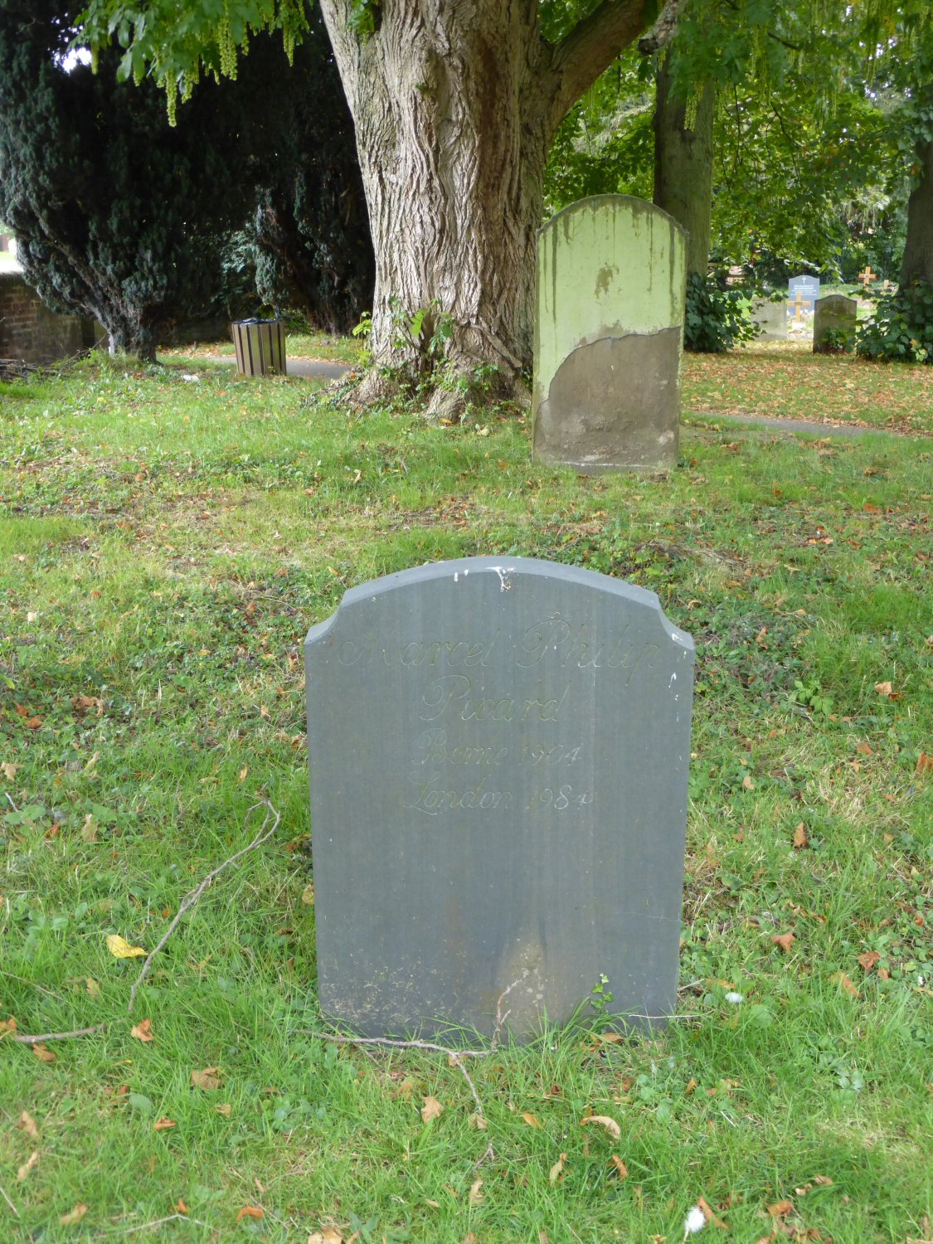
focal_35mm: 40
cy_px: 622
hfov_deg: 36.0
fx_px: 1437
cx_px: 466
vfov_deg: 46.8
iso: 200
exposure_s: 1/60
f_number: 3.9
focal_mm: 6.9
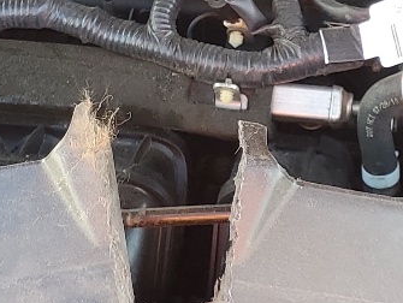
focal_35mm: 124
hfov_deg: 15.8
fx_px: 1445
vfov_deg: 11.9
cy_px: 18
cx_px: 316
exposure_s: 1/167
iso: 50
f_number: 1.5
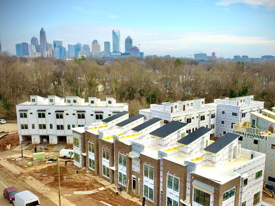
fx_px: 278
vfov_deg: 40.6
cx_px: 151
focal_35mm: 35
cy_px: 119
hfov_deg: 52.5
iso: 100
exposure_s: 1/486
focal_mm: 4.73
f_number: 2.2
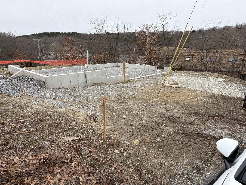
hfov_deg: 67.3
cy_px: 92
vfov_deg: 53.1
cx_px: 123
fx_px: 185
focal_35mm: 26
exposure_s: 1/1667
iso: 50
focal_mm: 5.96
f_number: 1.6
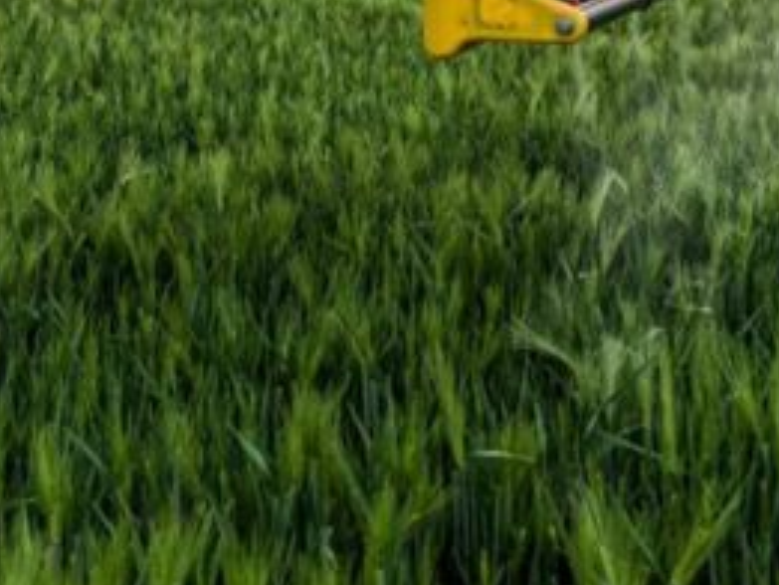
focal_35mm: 59
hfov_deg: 32.7
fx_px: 1328
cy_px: -127
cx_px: 430
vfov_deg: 22.7
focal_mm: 28
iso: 400
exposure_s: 1/160
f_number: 5.6
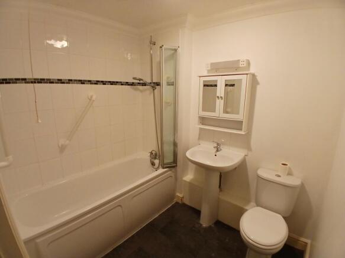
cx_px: 172
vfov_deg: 74.7
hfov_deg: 91.0
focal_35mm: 17
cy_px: 129
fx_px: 169
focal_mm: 1.4
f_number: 2.2
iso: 200
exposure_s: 1/33.3
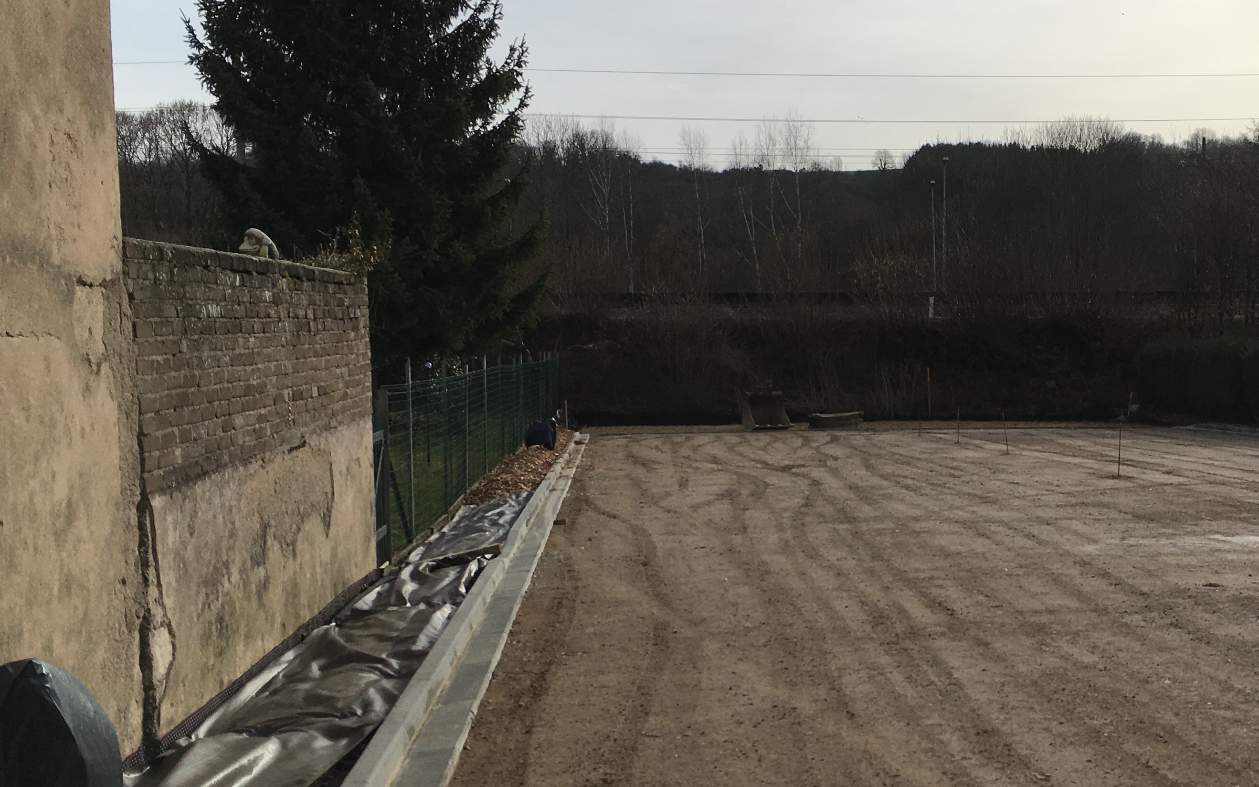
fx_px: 1613
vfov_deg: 27.3
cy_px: 504
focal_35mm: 47
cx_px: 906
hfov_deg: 41.7
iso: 25
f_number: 2.2
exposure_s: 1/2404
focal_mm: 4.15
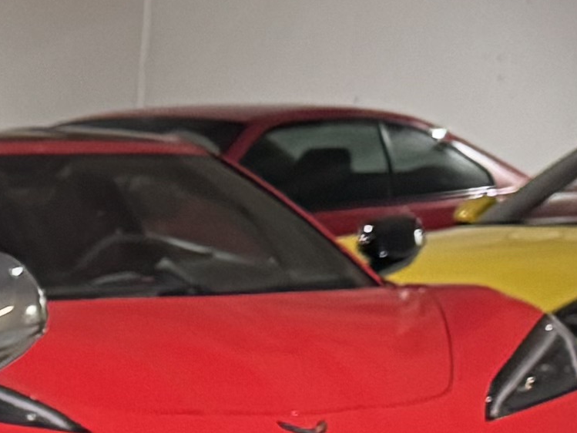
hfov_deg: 9.1
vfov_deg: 7.6
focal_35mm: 183
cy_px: 987
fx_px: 3051
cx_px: -1022
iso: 800
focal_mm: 6.76
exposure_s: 1/60
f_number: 1.78
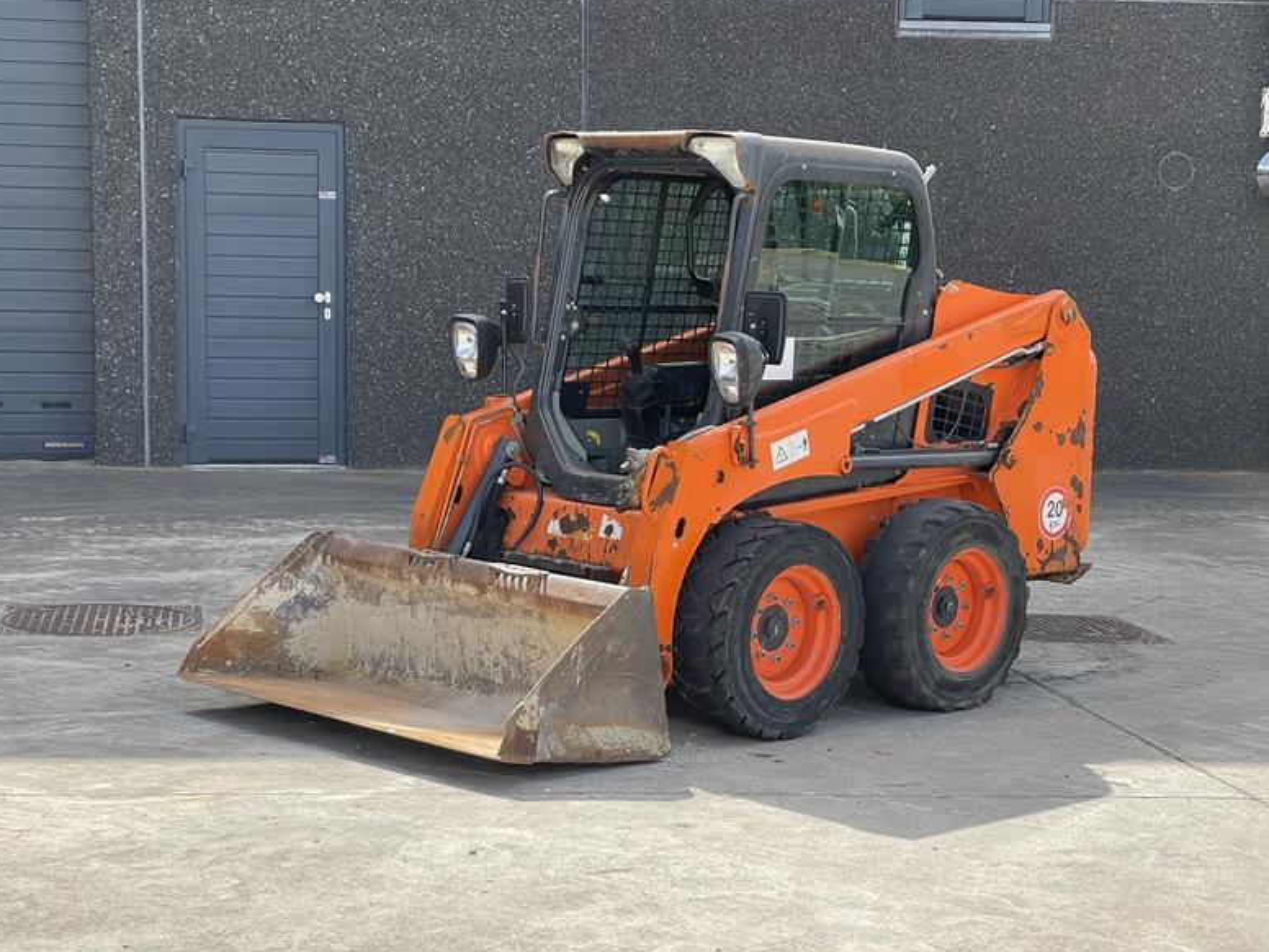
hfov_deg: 29.4
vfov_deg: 22.3
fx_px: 2420
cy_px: 481
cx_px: 631
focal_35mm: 66
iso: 20
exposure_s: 1/364
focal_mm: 7.5
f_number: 2.2
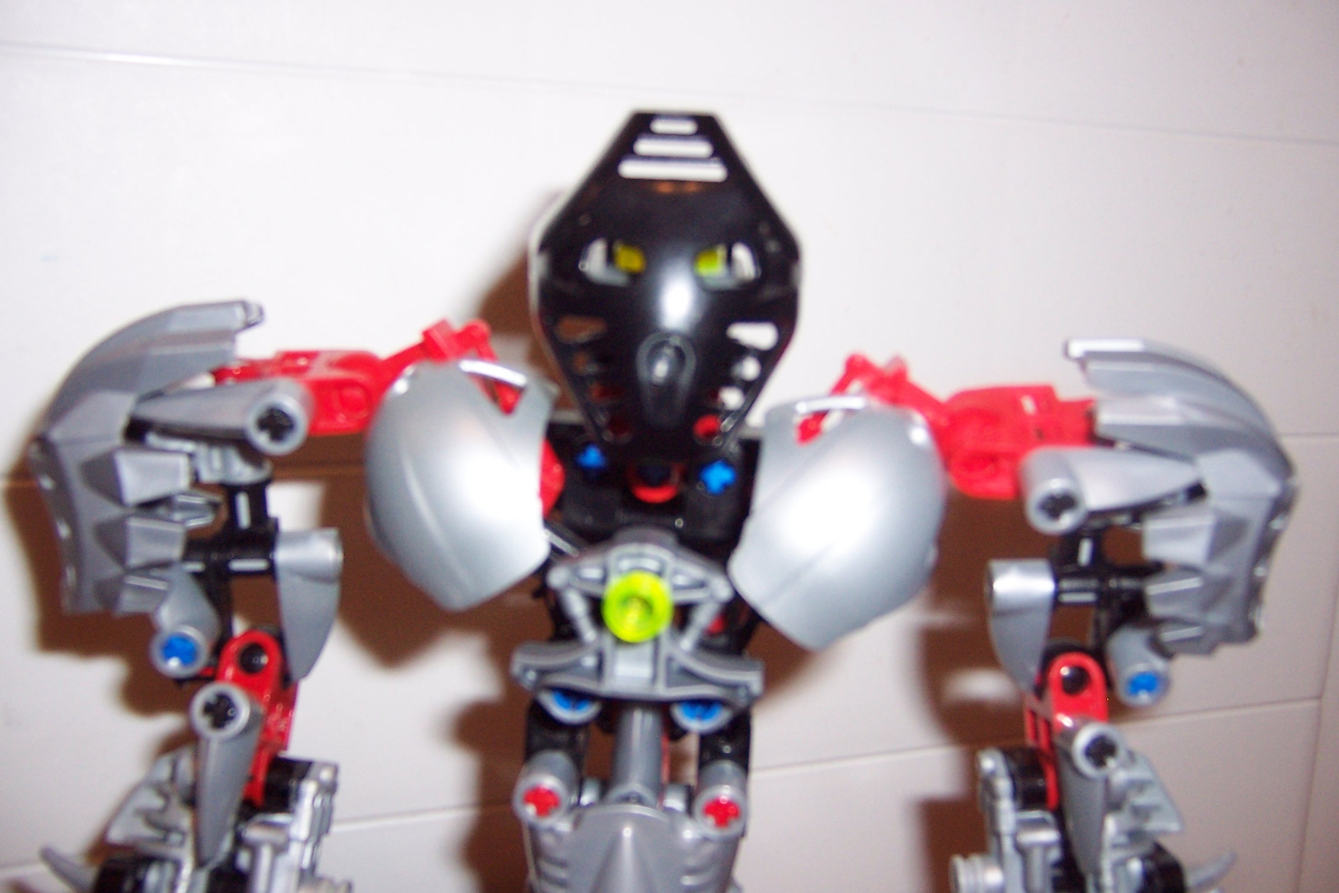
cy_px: 446
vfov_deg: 37.9
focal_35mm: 35
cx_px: 678
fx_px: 1302
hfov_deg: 54.4
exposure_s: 1/60
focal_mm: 5.5
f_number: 2.8
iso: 140
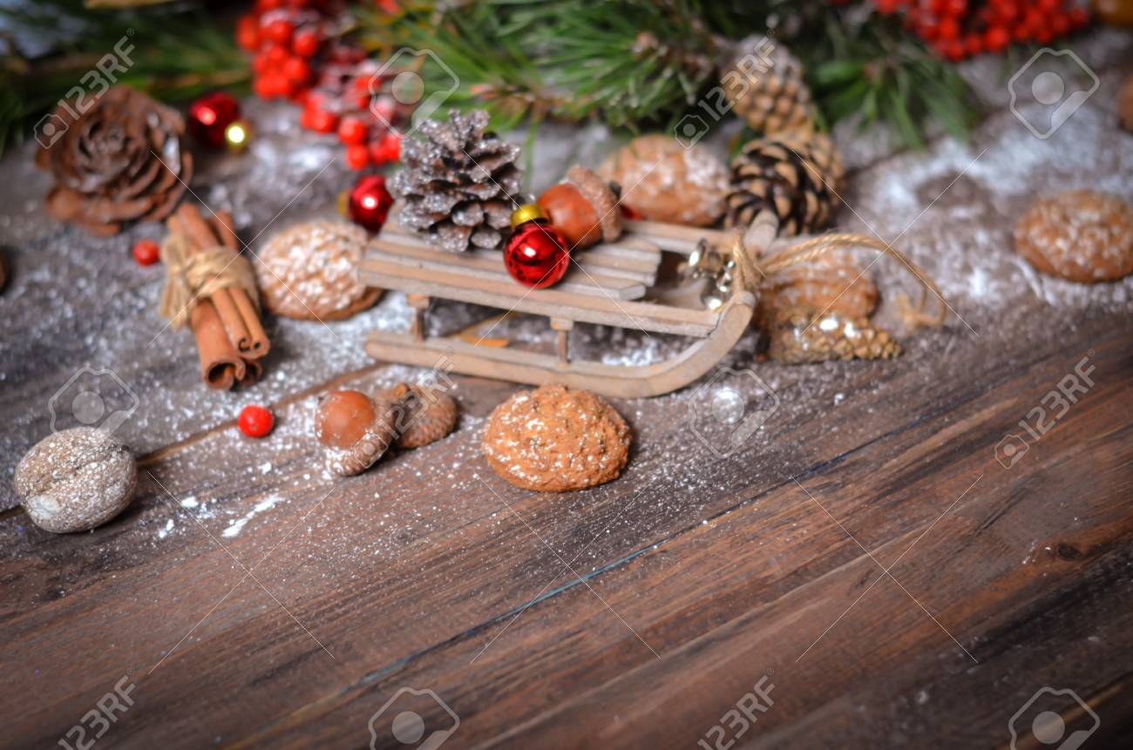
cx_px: 566
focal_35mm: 75
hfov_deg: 27.0
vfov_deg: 18.1
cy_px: 375
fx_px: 2355
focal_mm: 50
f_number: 2.8
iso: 800
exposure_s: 1/30
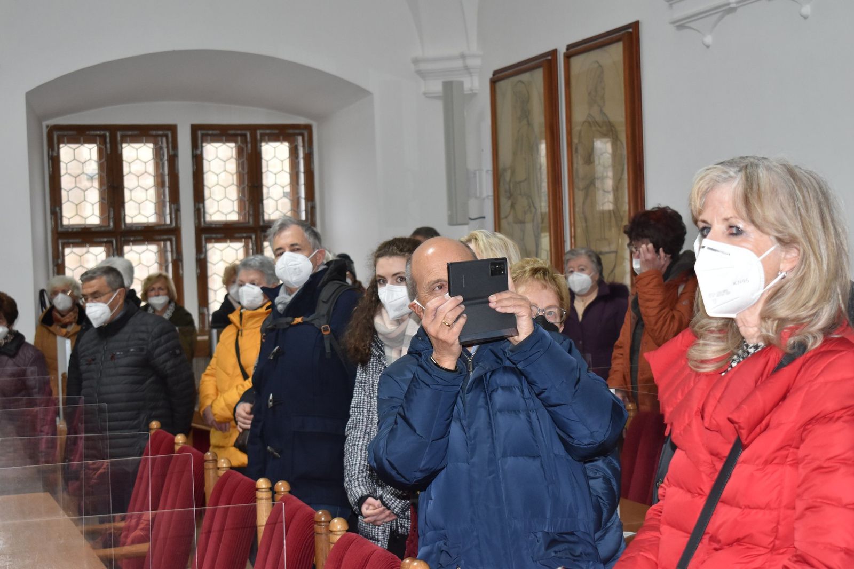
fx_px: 1494
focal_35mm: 63
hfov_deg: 31.9
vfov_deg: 21.6
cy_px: 284
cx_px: 427
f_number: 5
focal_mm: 42
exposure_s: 1/60
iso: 1000
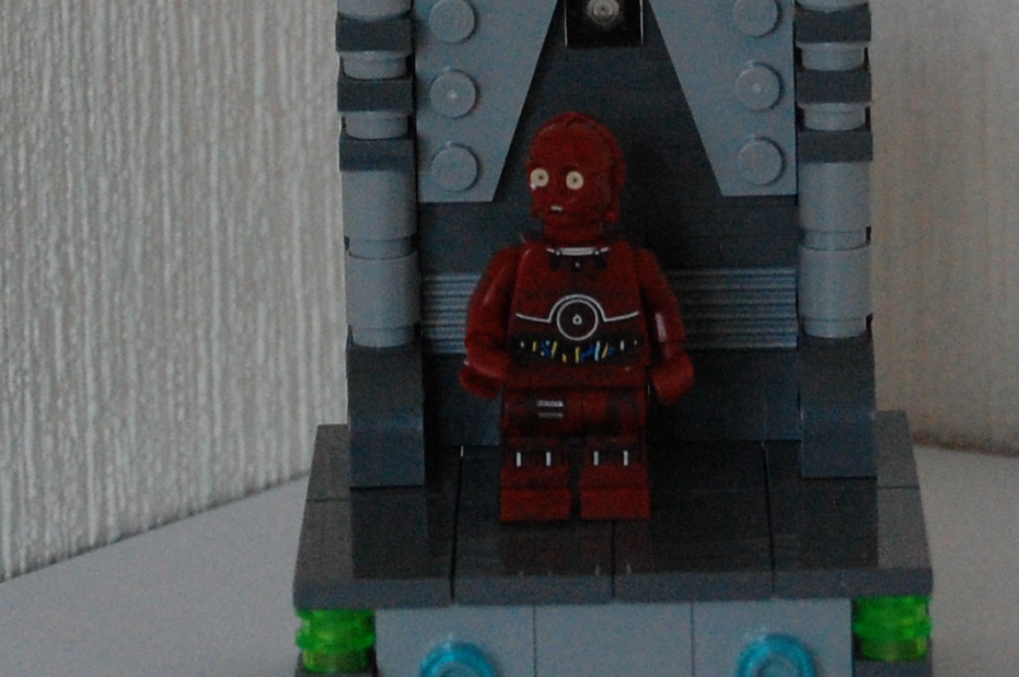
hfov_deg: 7.7
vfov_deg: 5.1
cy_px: -77
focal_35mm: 267
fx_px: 7540
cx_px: 614
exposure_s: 1/400
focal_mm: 55
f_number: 5.6
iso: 1600
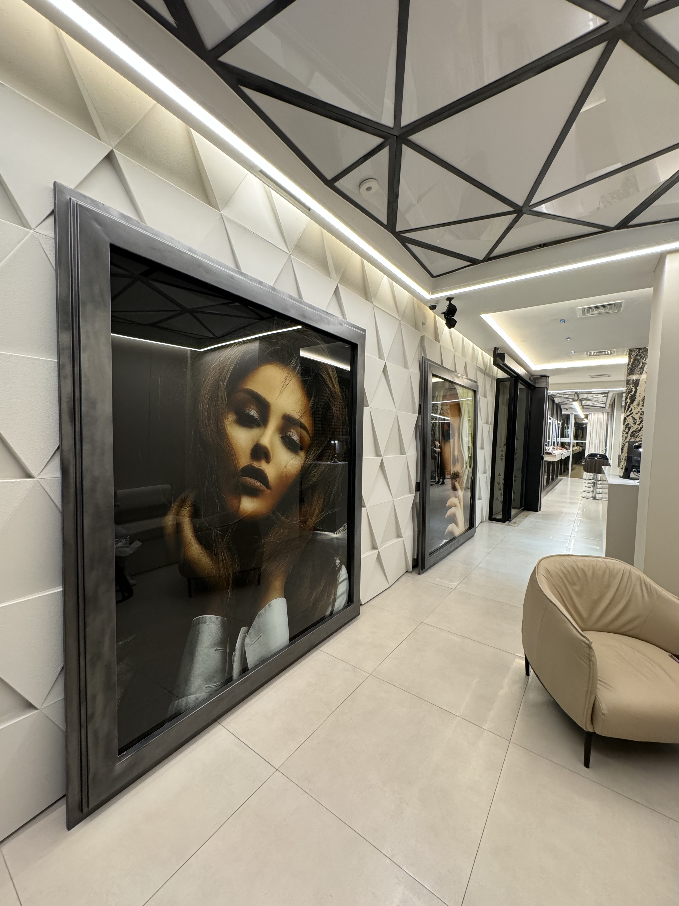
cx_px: 340
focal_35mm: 14
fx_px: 366
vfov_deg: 102.1
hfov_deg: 85.7
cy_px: 453
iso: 250
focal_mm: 2.22
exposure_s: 1/50
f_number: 2.2
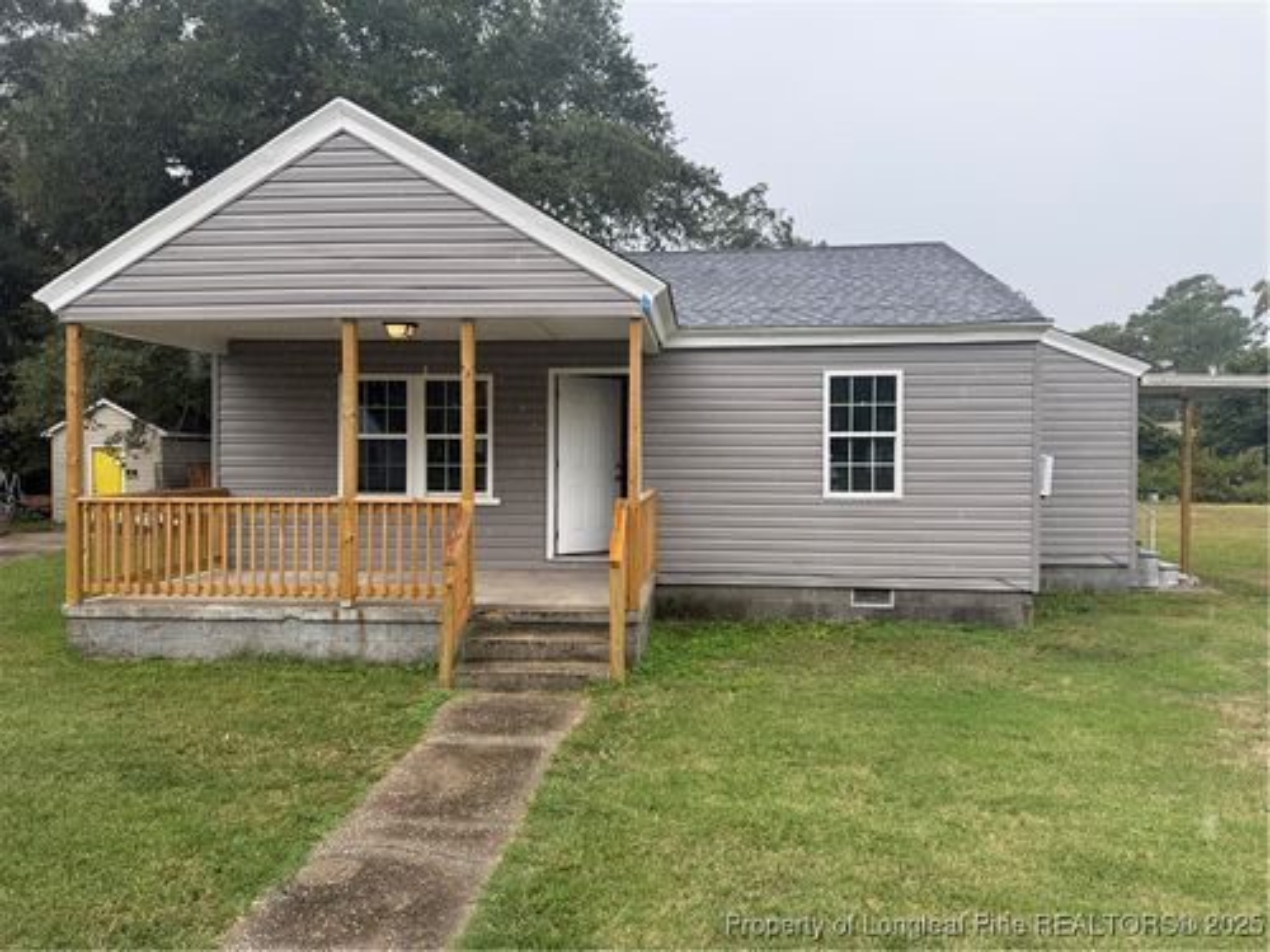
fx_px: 881
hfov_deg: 71.6
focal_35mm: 24
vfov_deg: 56.8
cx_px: 635
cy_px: 476
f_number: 1.78
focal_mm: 6.76
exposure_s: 1/728
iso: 80
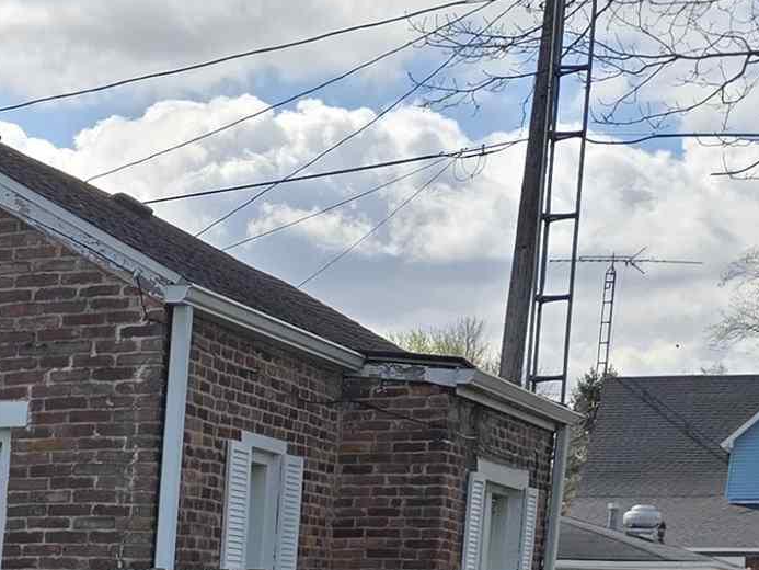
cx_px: -463
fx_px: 2237
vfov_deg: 13.7
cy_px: 832
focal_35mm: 102
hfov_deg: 17.0
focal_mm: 5.4
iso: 25
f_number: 1.8
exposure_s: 1/2283
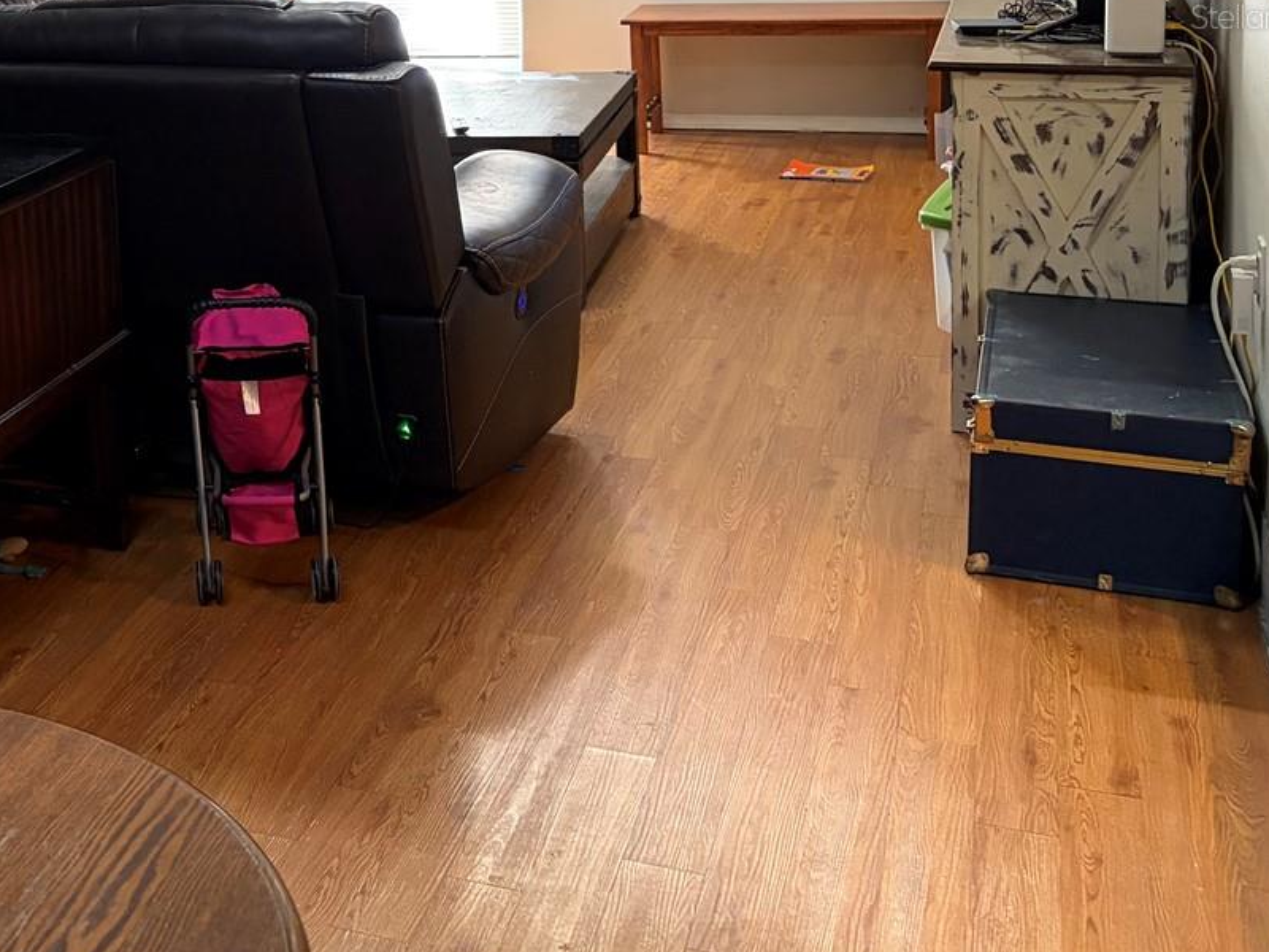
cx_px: 71
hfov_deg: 34.3
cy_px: 16
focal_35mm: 52
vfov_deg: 26.6
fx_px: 1906
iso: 320
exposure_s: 1/60
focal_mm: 5.96
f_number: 1.6
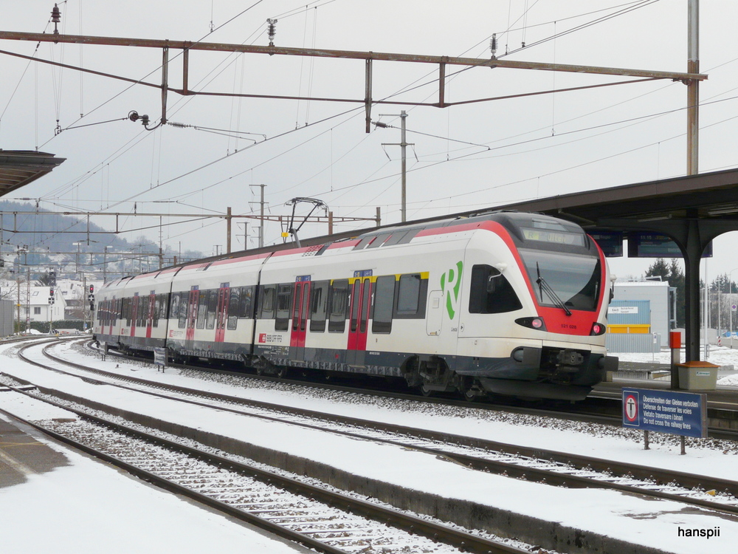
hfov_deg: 24.1
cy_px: 277
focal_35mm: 81
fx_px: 1727
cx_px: 369
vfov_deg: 18.2
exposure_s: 1/400
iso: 100
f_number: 5.6
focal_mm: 13.3
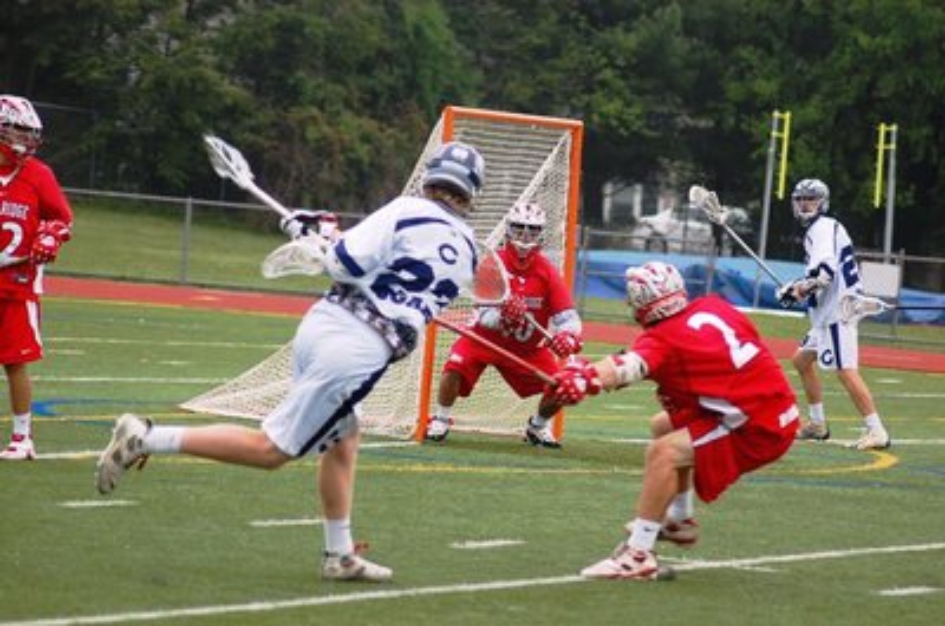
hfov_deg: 10.2
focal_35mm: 202
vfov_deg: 6.8
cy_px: 313
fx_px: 5305
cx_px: 472
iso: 400
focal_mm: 135
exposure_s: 1/500
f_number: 4.5
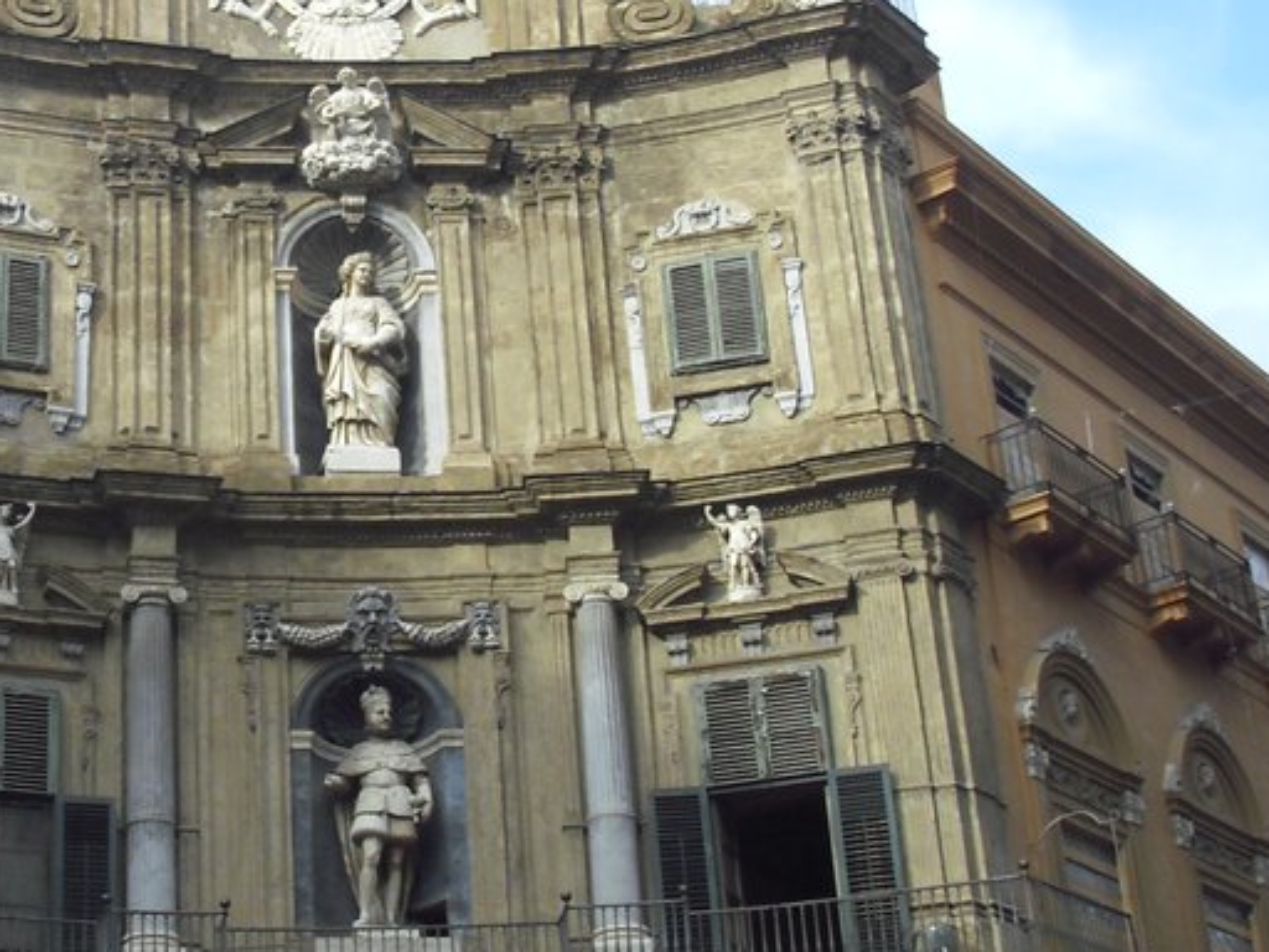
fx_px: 2786
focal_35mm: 76
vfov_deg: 19.4
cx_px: 265
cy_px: 384
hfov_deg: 25.3
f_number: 8
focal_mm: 6.2
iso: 100
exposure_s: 1/60
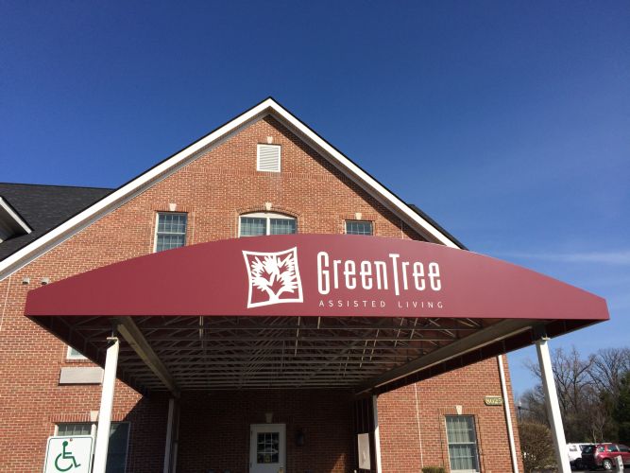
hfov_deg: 61.7
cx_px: 315
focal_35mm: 29
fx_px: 528
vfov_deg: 48.2
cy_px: 236
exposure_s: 1/2740
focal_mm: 4.15
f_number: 2.2
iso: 32
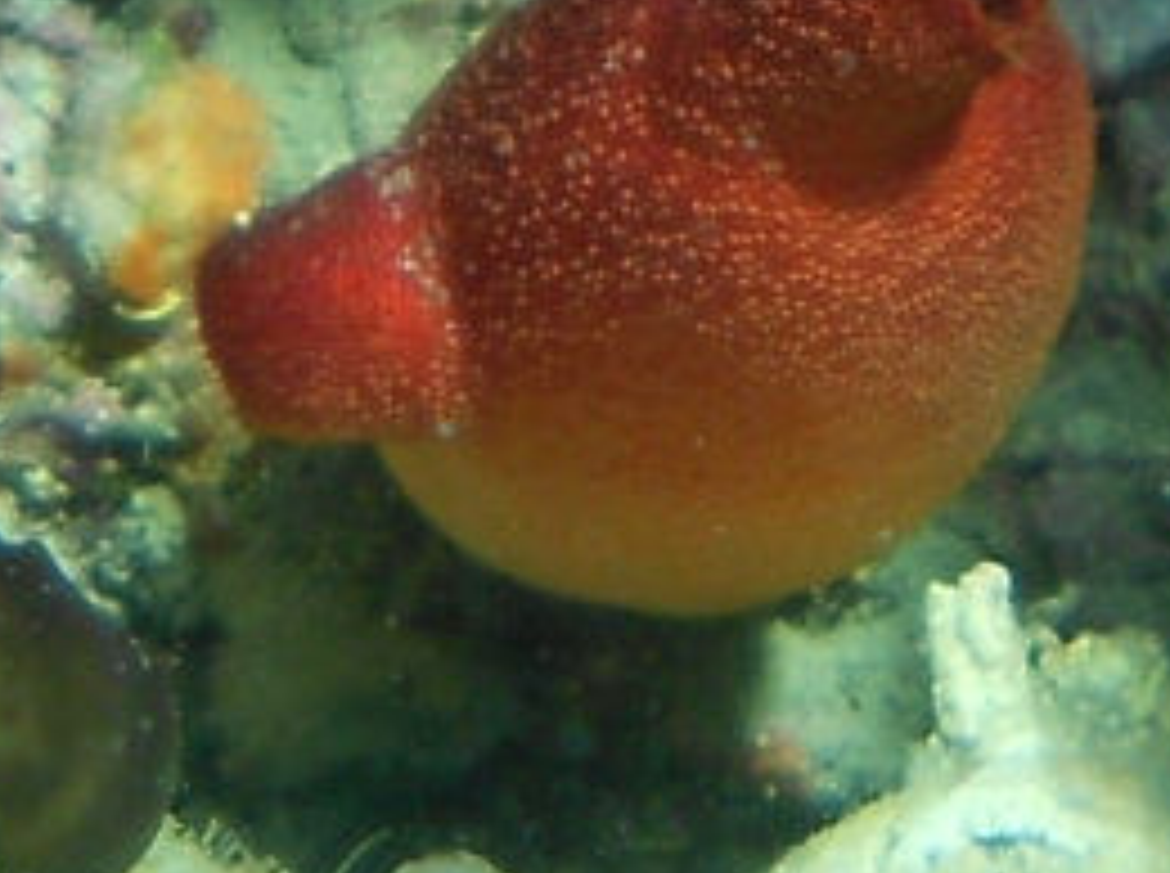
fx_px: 1687
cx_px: 670
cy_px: 256
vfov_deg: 28.7
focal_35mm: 50
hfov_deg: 38.2
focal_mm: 4.6
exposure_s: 1/200
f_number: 3.2
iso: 80
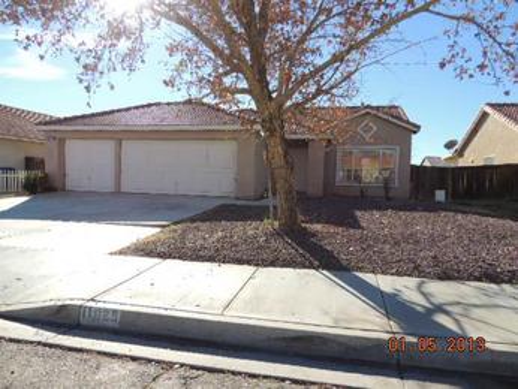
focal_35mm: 24
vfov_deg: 56.9
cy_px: 194
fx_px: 359
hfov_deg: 71.6
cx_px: 259
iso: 100
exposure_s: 1/1000
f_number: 3
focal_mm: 4.3
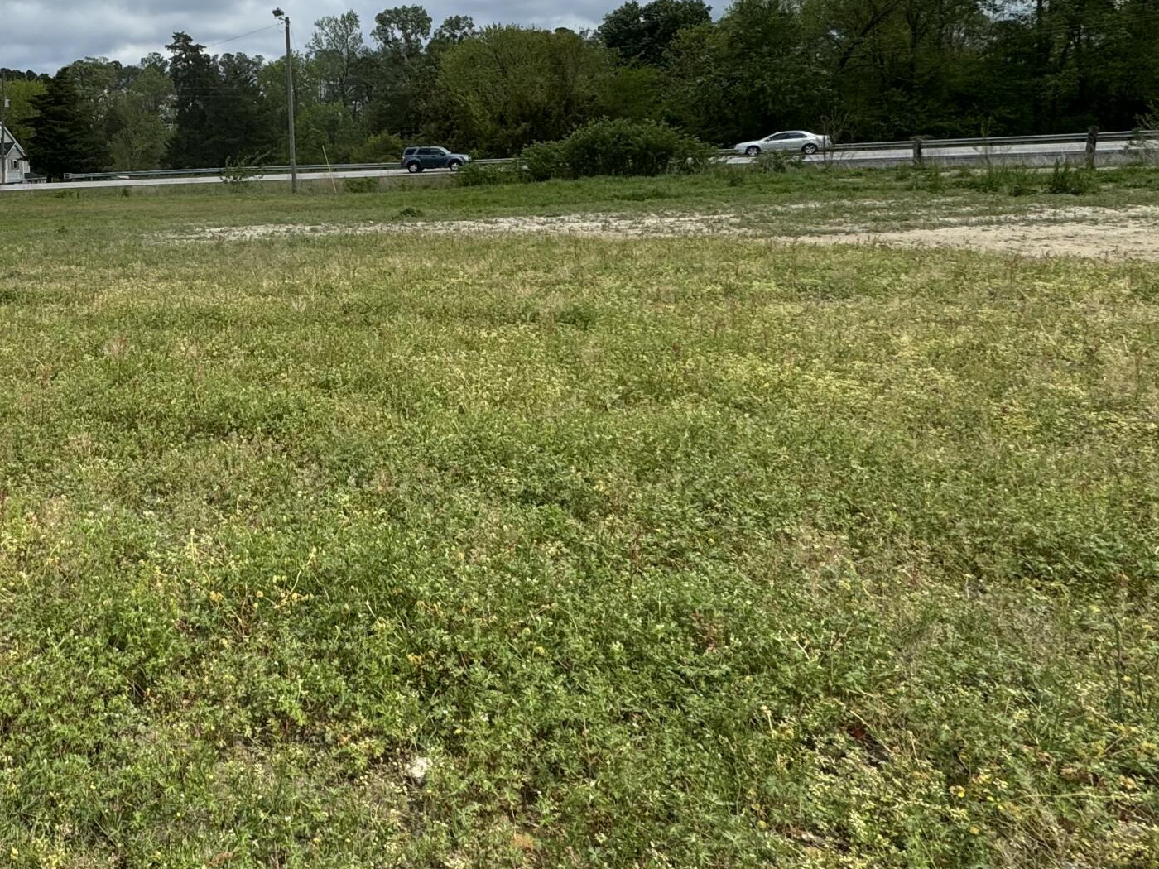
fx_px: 1004
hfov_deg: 51.9
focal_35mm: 30
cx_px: 90
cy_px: 250
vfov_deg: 45.6
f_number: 2.2
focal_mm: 2.22
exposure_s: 1/2985
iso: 50
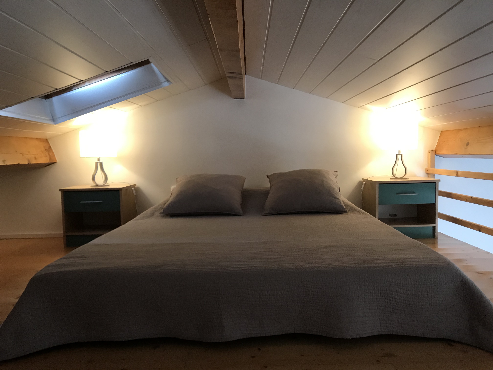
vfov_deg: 49.7
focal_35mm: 28
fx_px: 399
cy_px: 185
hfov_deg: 63.4
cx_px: 246
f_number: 1.8
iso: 64
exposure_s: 1/17
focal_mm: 3.99
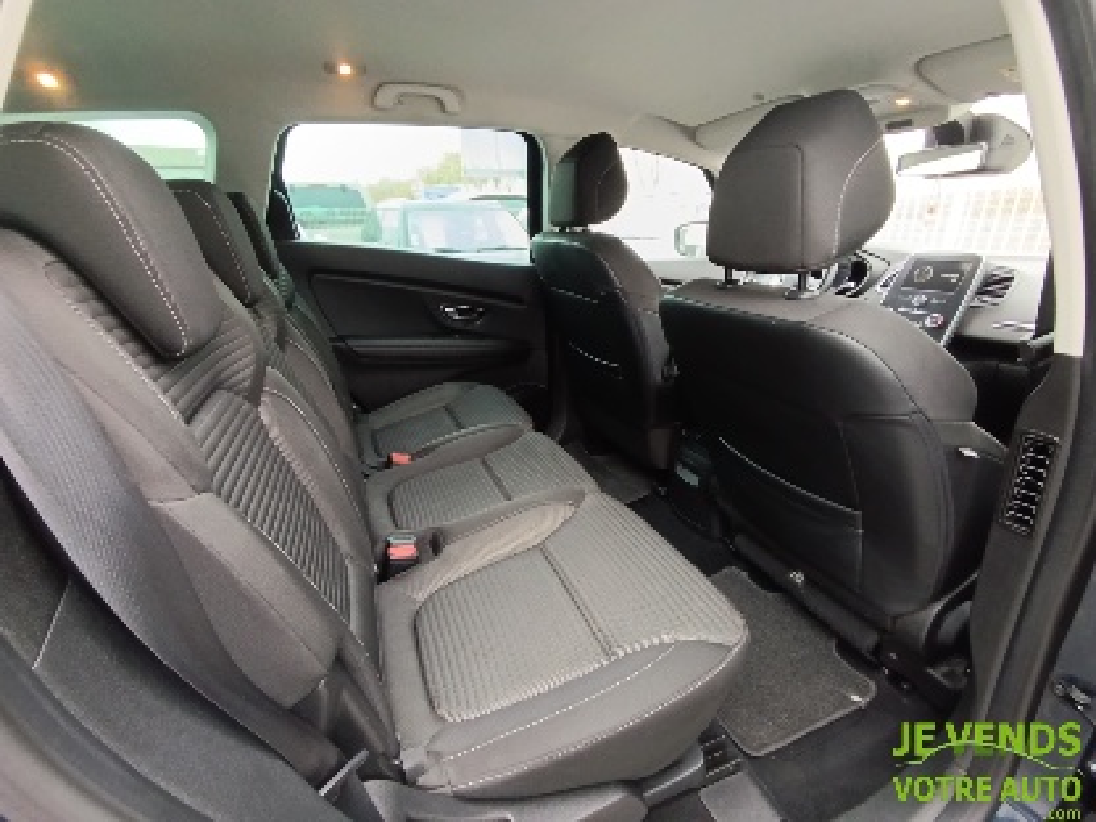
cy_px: 411
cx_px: 548
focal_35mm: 16
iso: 400
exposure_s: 1/50
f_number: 2.2
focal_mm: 1.65
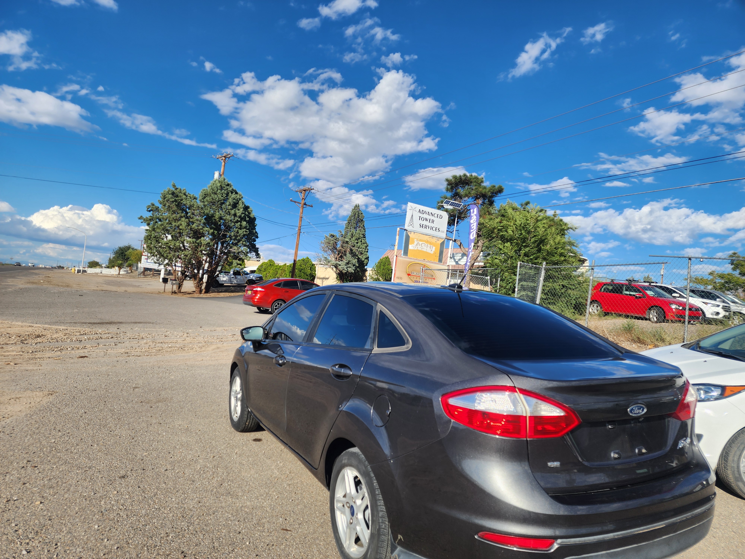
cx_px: 372
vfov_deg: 58.9
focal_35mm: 23
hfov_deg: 73.9
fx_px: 495
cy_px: 280
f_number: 1.8
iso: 12
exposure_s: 1/973
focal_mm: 6.4
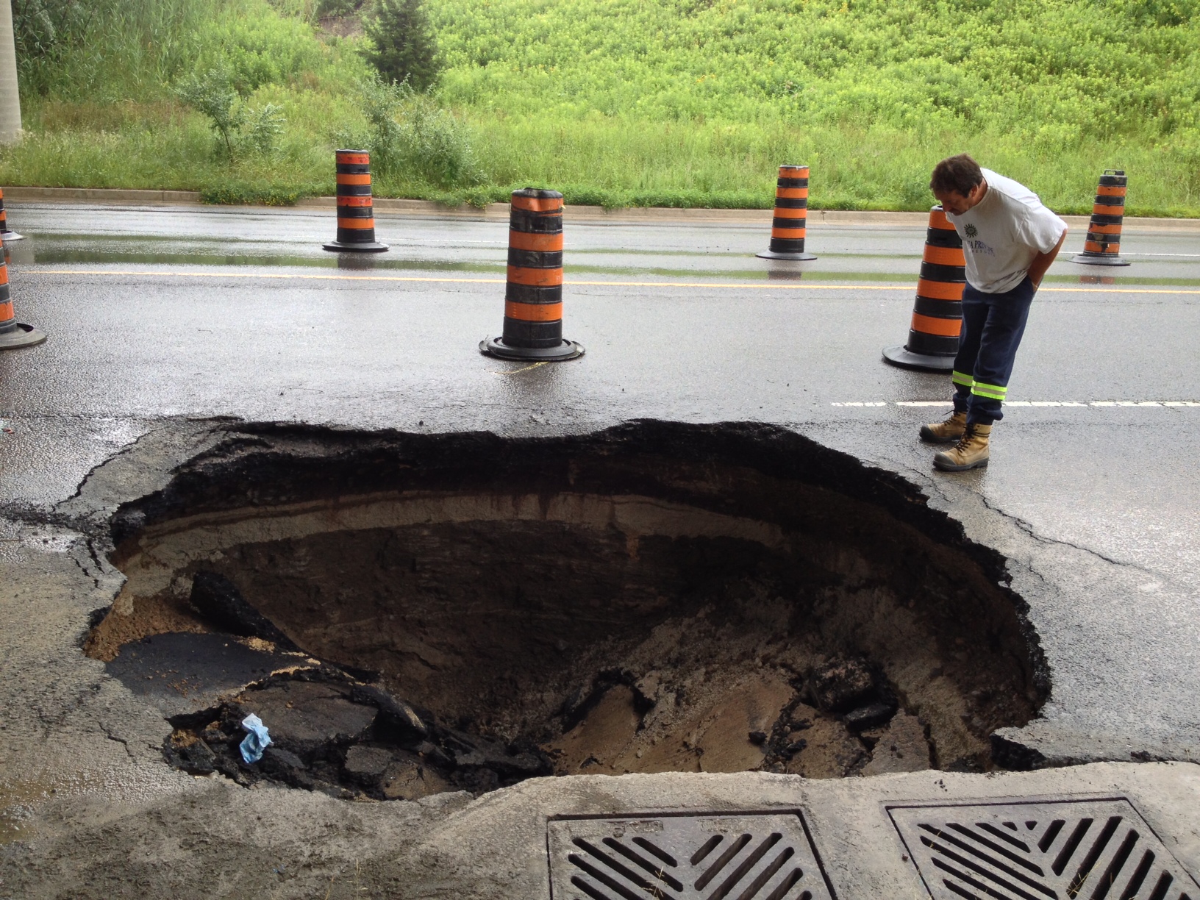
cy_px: 450
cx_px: 600
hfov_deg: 52.6
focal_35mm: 35
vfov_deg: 40.7
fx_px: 1213
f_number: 2.4
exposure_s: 1/192
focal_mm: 4.28
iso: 50
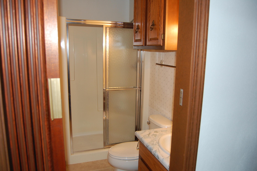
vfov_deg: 47.8
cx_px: 128
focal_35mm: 27
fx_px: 192
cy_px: 86
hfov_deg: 67.5
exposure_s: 1/60
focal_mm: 18
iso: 400
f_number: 3.5
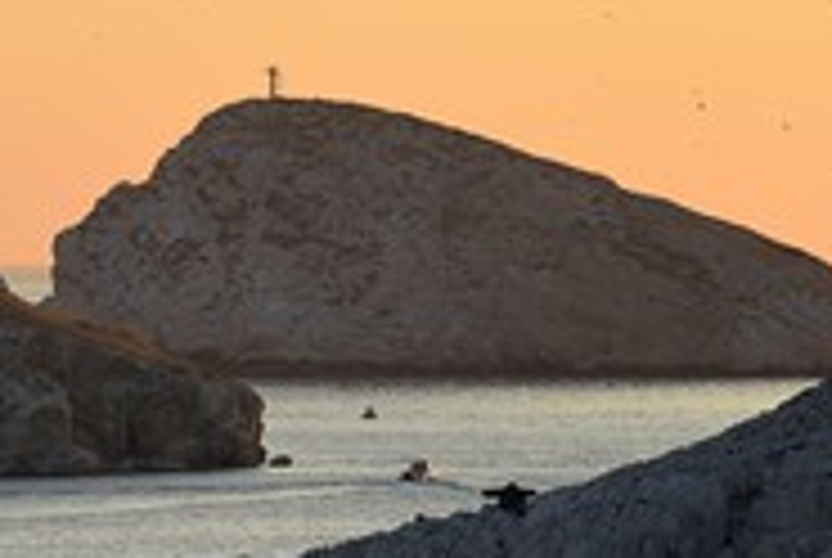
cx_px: 189
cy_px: 364
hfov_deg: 4.5
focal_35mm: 453
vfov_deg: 3.0
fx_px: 10486
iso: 200
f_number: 6.3
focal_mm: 200
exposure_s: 1/250
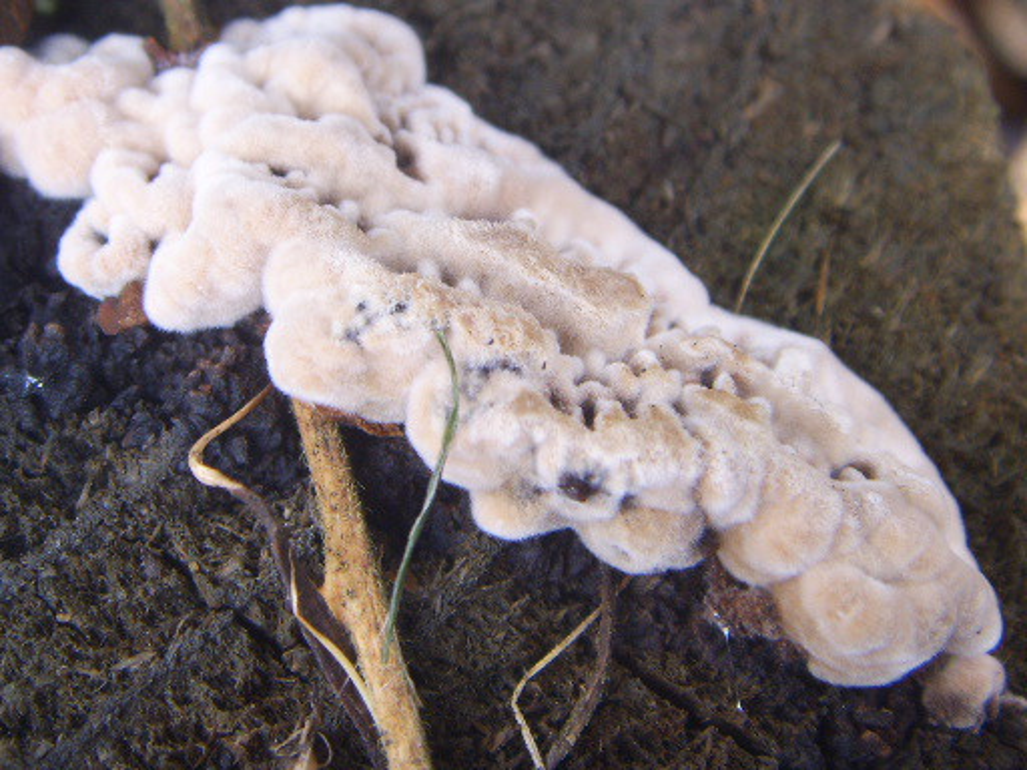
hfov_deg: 47.9
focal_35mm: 39
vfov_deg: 36.8
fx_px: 1157
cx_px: 514
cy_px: 385
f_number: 3.5
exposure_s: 1/8
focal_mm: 6.6
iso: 63
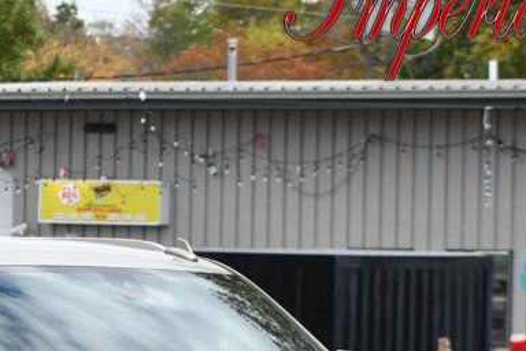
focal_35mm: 392
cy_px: 358
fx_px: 5727
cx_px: 32
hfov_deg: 5.3
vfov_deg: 3.5
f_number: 5.6
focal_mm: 98
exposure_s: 1/250
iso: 200
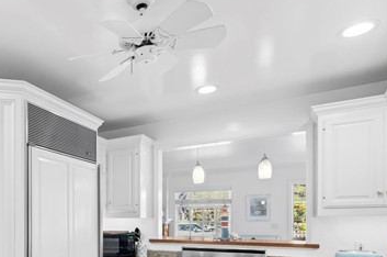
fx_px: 311
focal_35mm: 29
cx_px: 64
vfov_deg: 42.1
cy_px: 218
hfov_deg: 57.7
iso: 200
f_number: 8
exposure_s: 1/5
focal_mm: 16
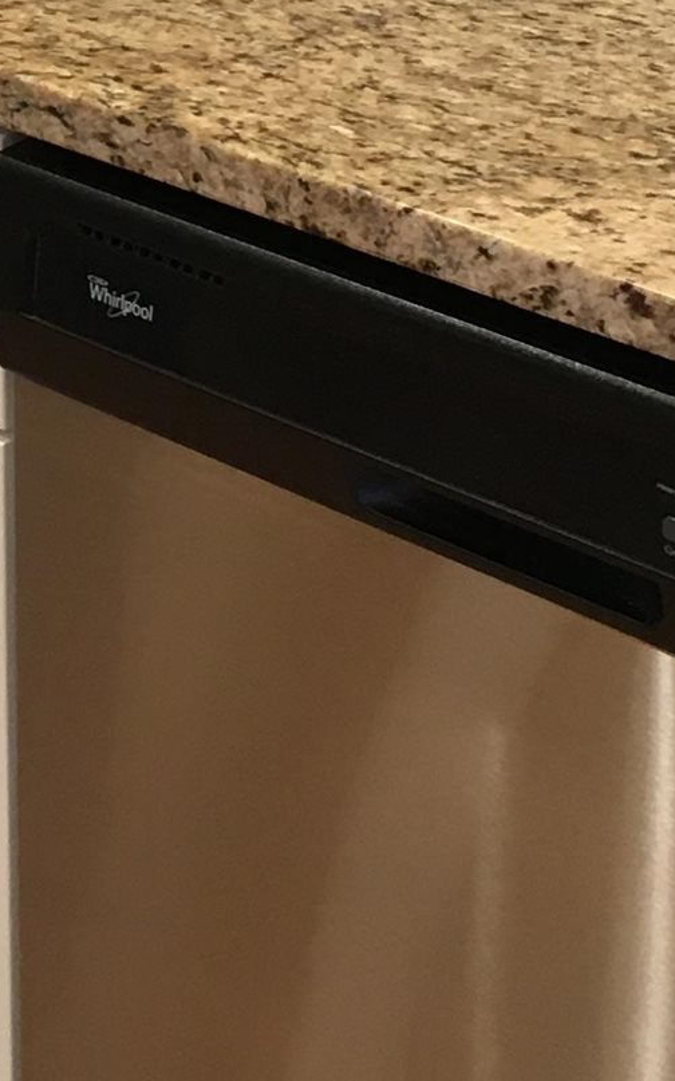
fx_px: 3446
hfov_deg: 10.9
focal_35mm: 117
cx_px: -256
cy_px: -184
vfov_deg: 17.1
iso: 80
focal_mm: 4.15
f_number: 2.2
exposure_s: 1/30
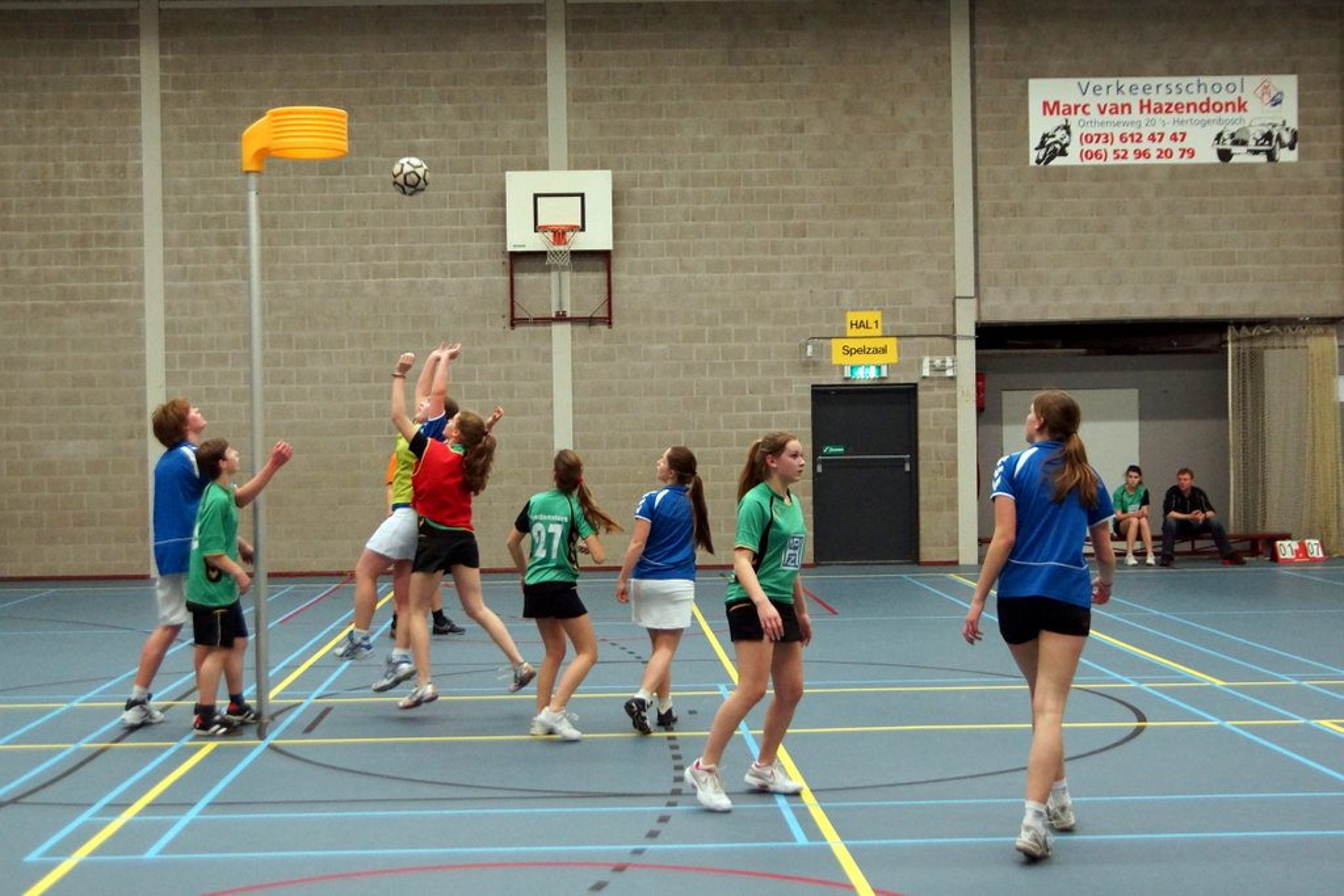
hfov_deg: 53.1
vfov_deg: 36.9
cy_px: 448
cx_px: 672
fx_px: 1344
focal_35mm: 36
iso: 1600
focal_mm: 24
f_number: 2.8
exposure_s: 1/320
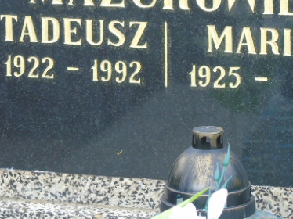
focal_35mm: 243
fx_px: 2056
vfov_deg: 6.1
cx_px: 119
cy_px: 47
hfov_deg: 8.2
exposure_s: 1/125
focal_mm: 25
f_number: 4.7
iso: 250
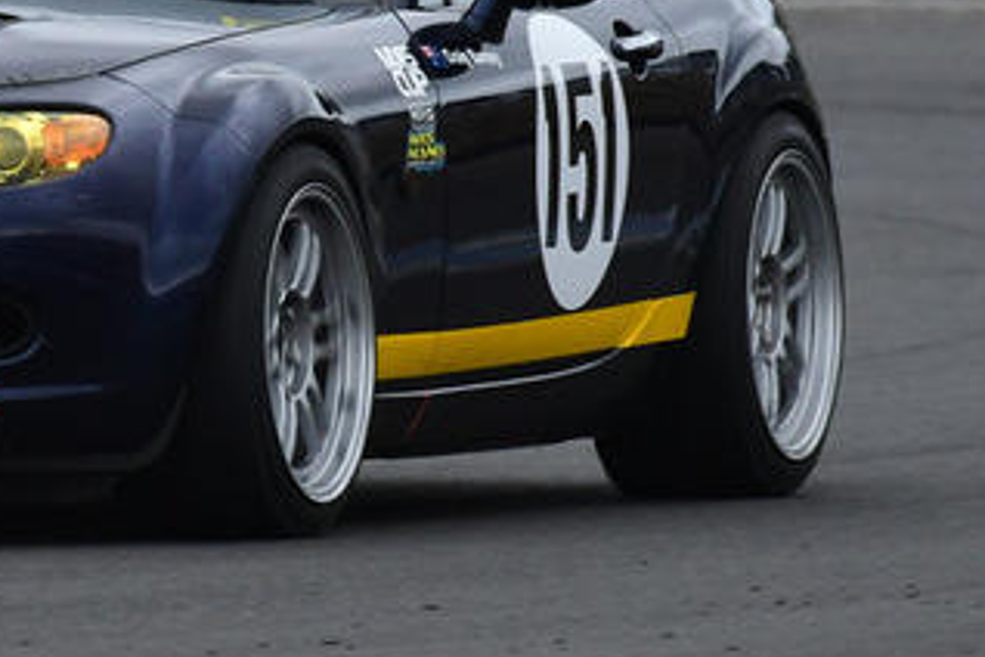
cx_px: -146
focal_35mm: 1886
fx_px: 51599
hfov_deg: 1.1
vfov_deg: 0.7
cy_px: 40
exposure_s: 1/640
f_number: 11
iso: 1000
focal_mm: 500
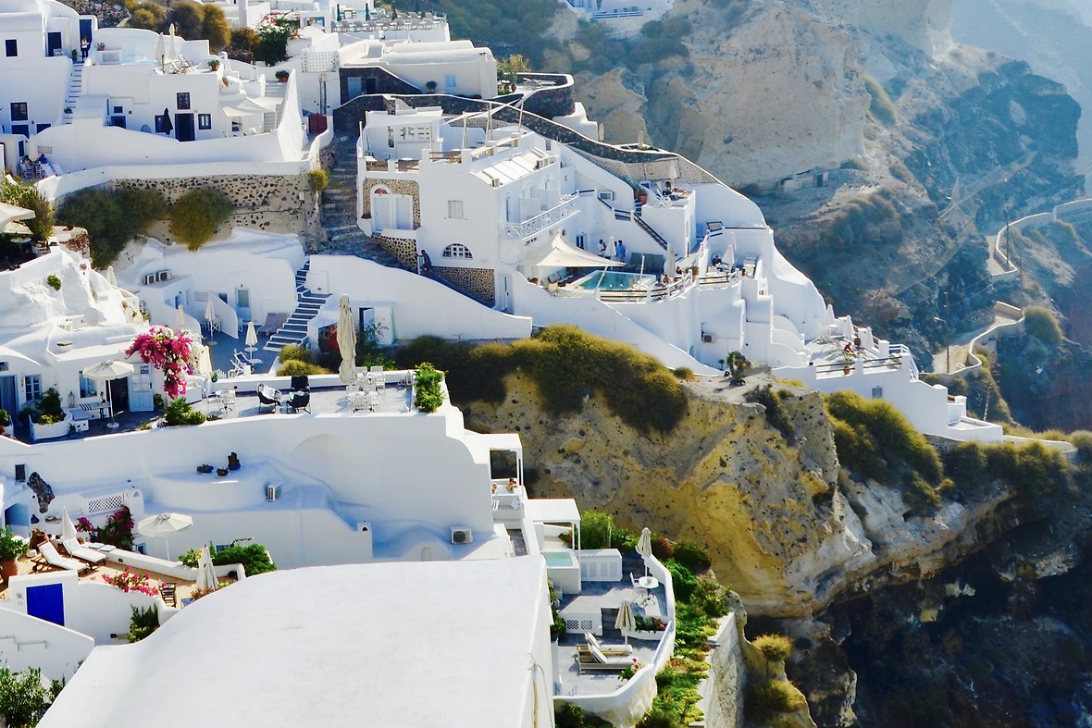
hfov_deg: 31.3
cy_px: 24
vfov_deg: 21.6
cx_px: 99
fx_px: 1850
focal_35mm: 61
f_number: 9
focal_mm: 20
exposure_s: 1/320
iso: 100
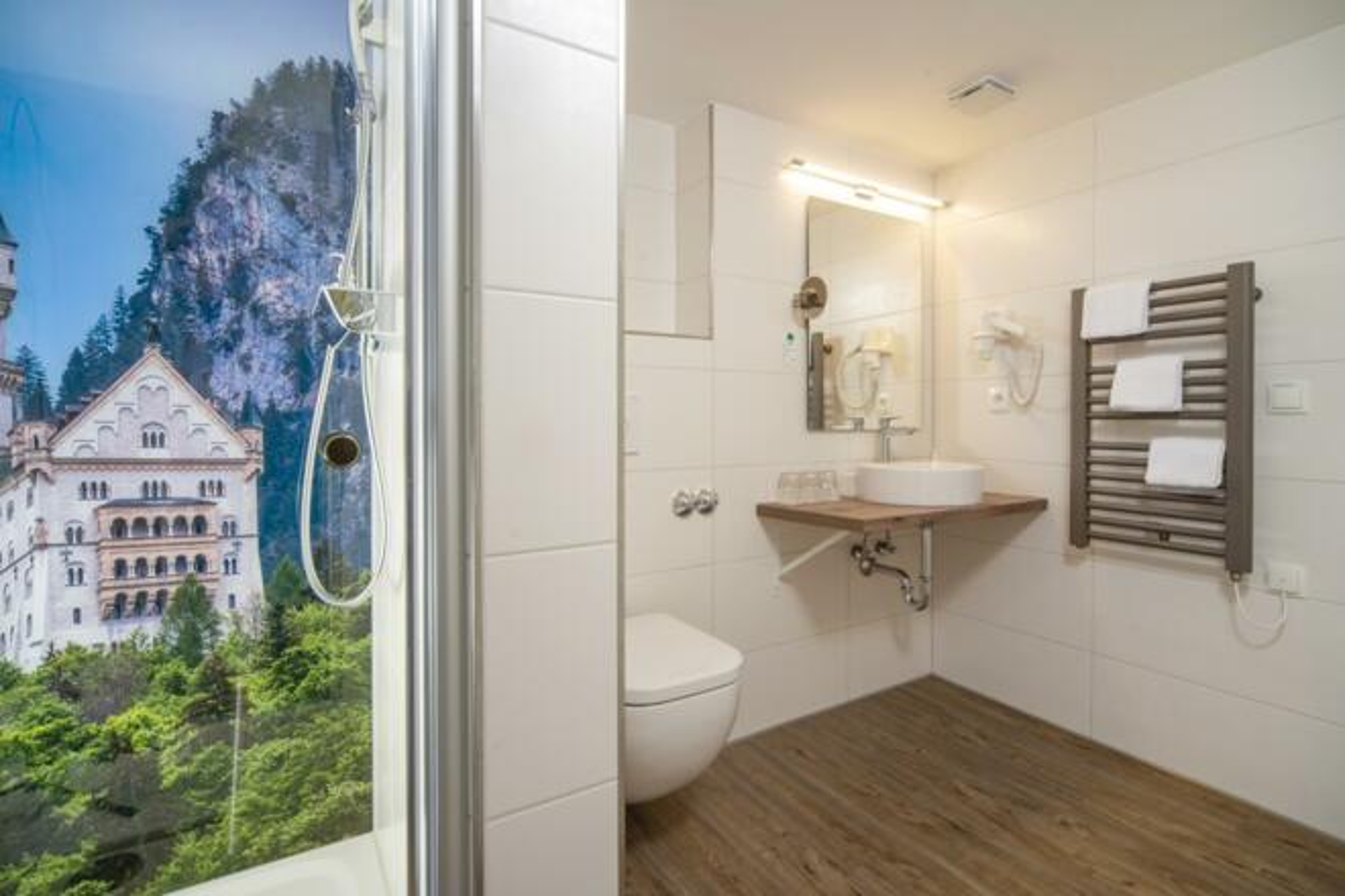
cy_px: 448
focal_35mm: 17
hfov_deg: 93.3
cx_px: 672
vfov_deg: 70.4
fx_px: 635
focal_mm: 17
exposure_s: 1/20
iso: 200
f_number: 11
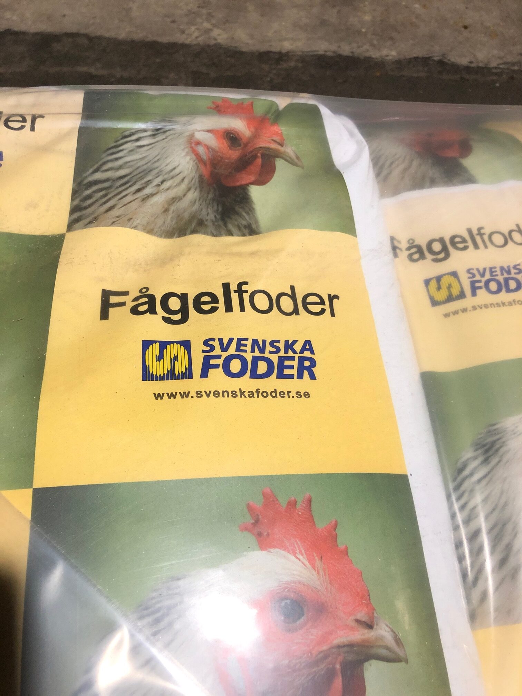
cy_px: 348
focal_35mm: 28
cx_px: 261
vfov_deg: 63.4
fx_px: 563
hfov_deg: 49.7
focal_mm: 4
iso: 40
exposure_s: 1/25
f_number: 1.8
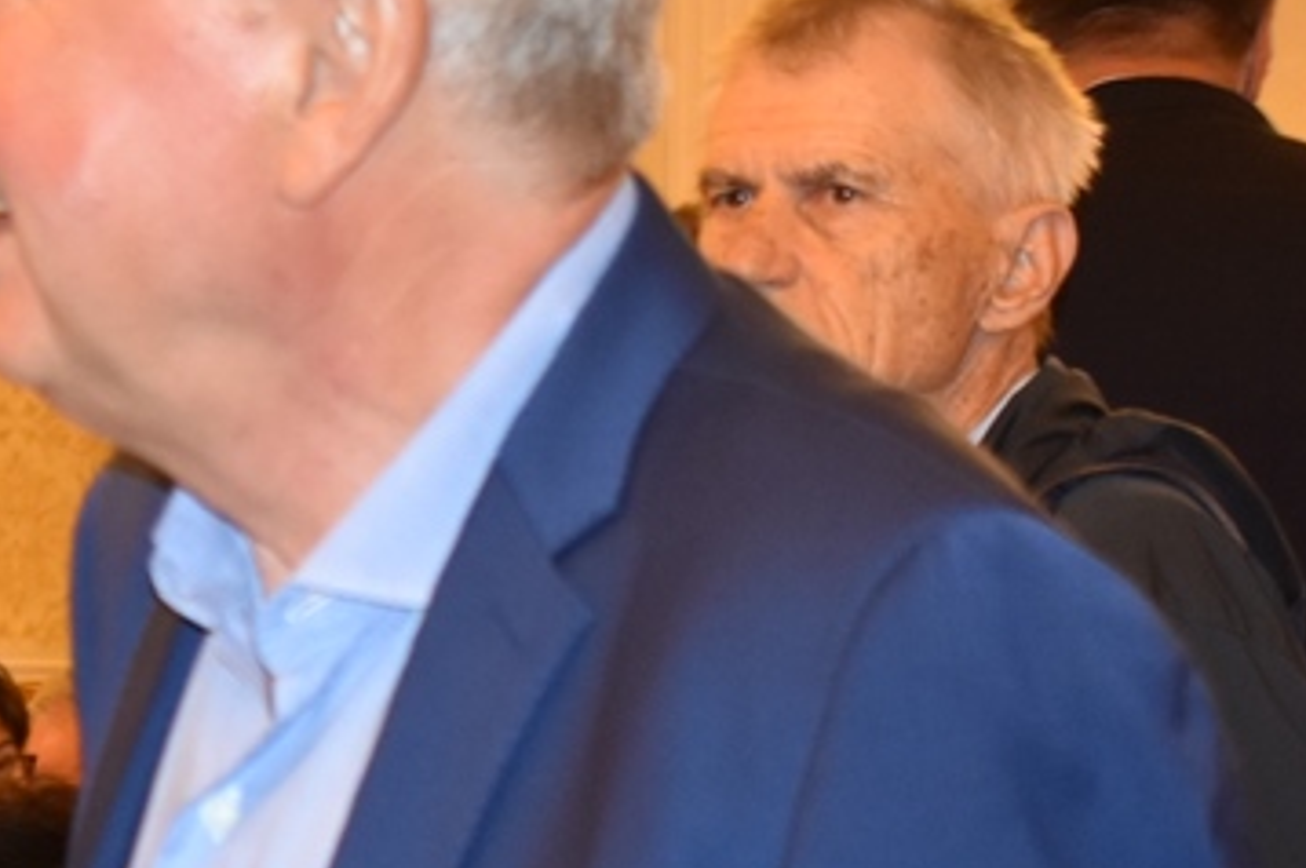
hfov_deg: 9.2
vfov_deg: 6.2
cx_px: -620
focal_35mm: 219
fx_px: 7937
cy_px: 1036
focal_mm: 34
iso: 900
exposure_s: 1/60
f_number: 4.5
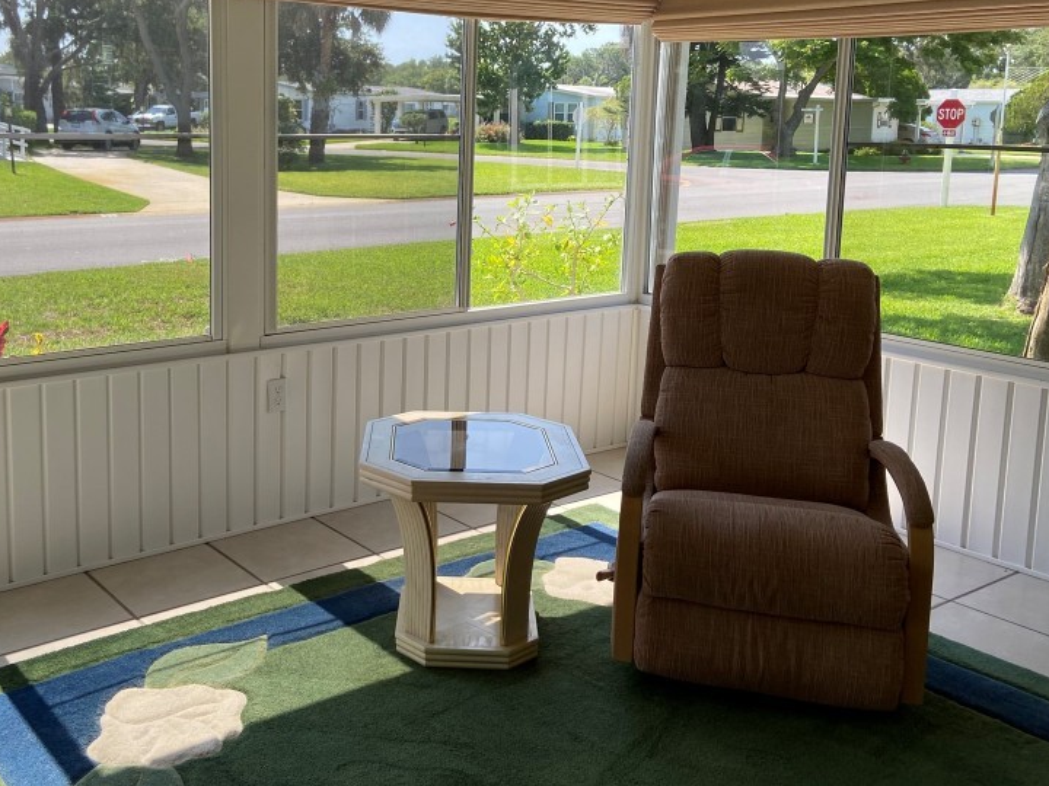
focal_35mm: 37
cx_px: 386
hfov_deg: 49.6
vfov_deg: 38.4
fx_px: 1121
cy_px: 297
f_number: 1.8
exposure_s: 1/497
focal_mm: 4.25
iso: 32
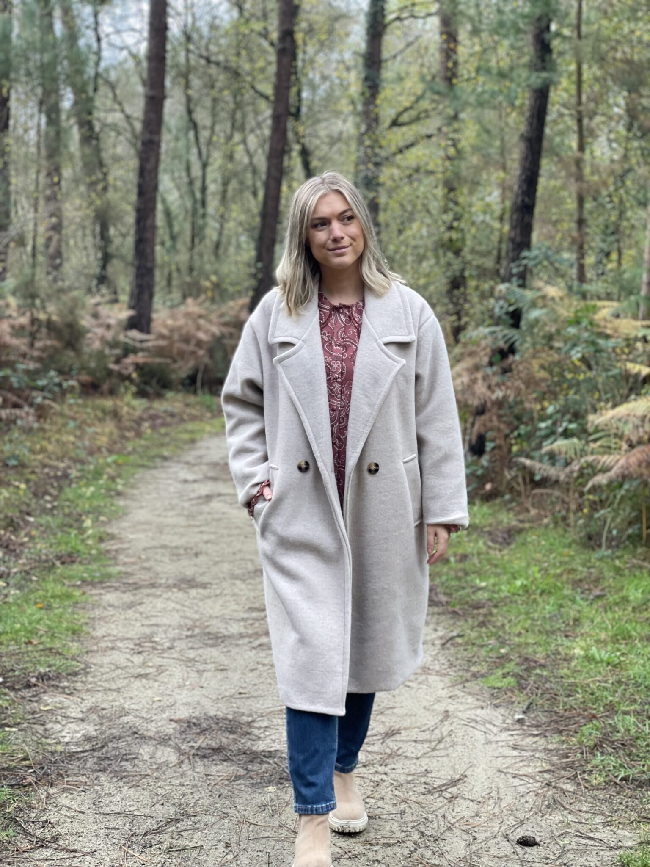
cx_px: 325
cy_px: 434
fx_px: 1302
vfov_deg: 36.8
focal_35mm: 52
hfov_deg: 28.0
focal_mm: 6
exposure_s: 1/122
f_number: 2
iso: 50
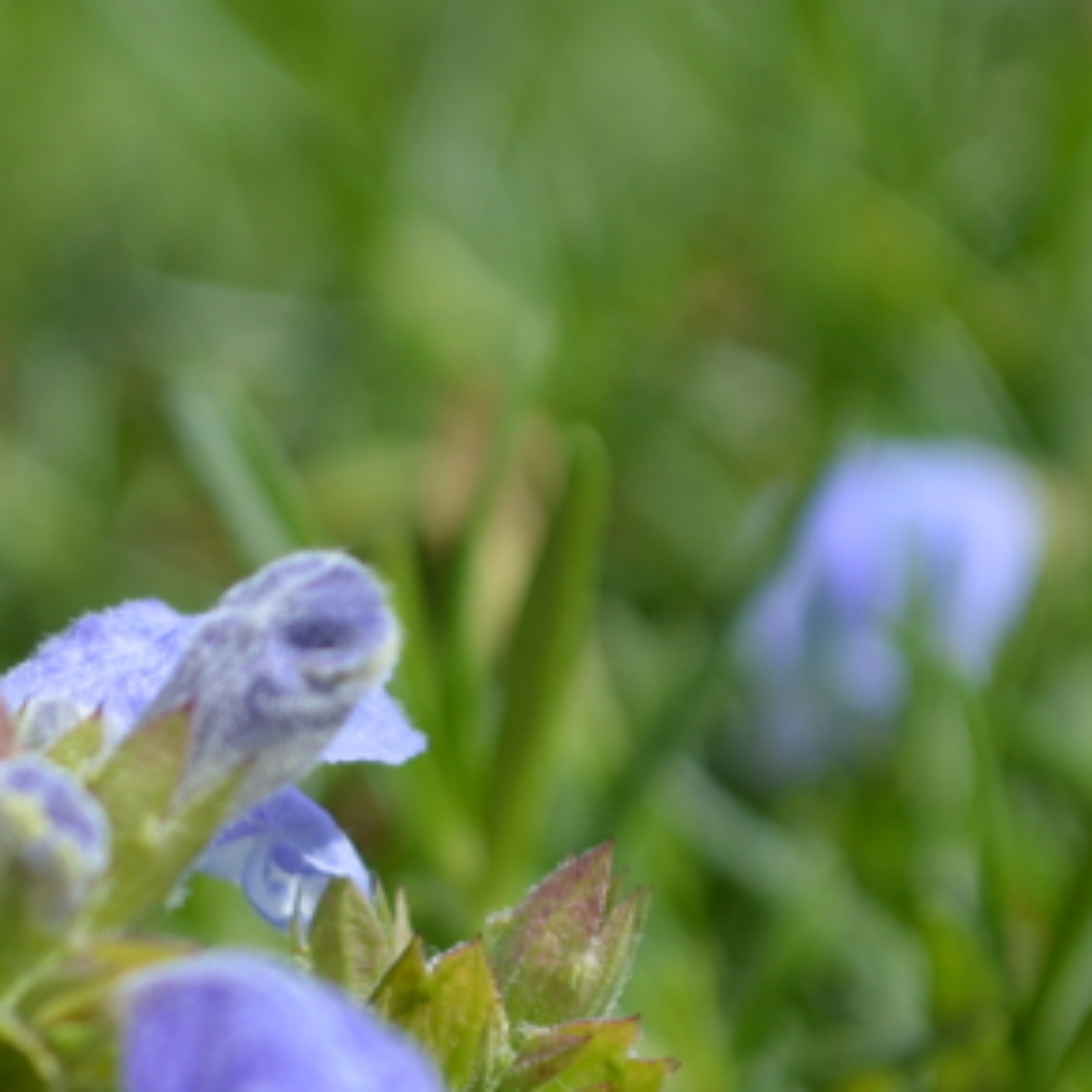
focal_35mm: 248
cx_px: 34
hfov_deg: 7.1
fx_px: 8833
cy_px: 828
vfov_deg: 7.1
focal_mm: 55
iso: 100
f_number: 5.6
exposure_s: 1/400
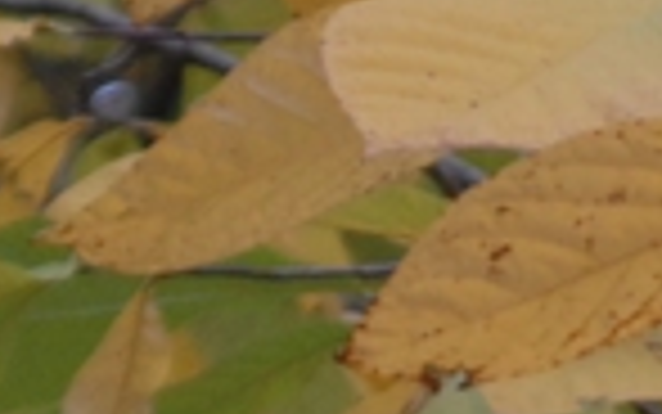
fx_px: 13446
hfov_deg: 2.8
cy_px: -56
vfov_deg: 1.8
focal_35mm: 745
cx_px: 1076
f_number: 4.8
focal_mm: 70
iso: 400
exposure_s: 1/60
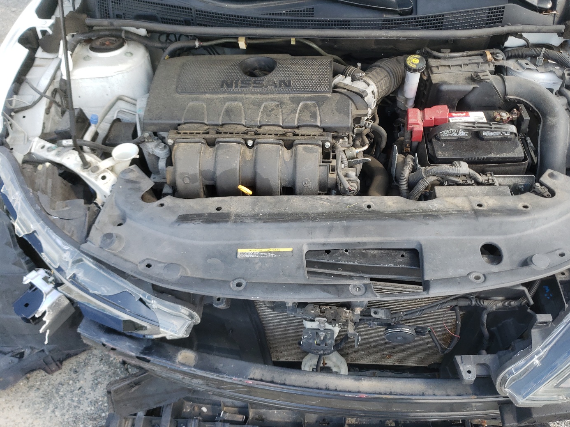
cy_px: 225
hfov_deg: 59.8
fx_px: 494
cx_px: 323
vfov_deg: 46.8
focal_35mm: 30
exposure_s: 1/333
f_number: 1.5
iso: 50
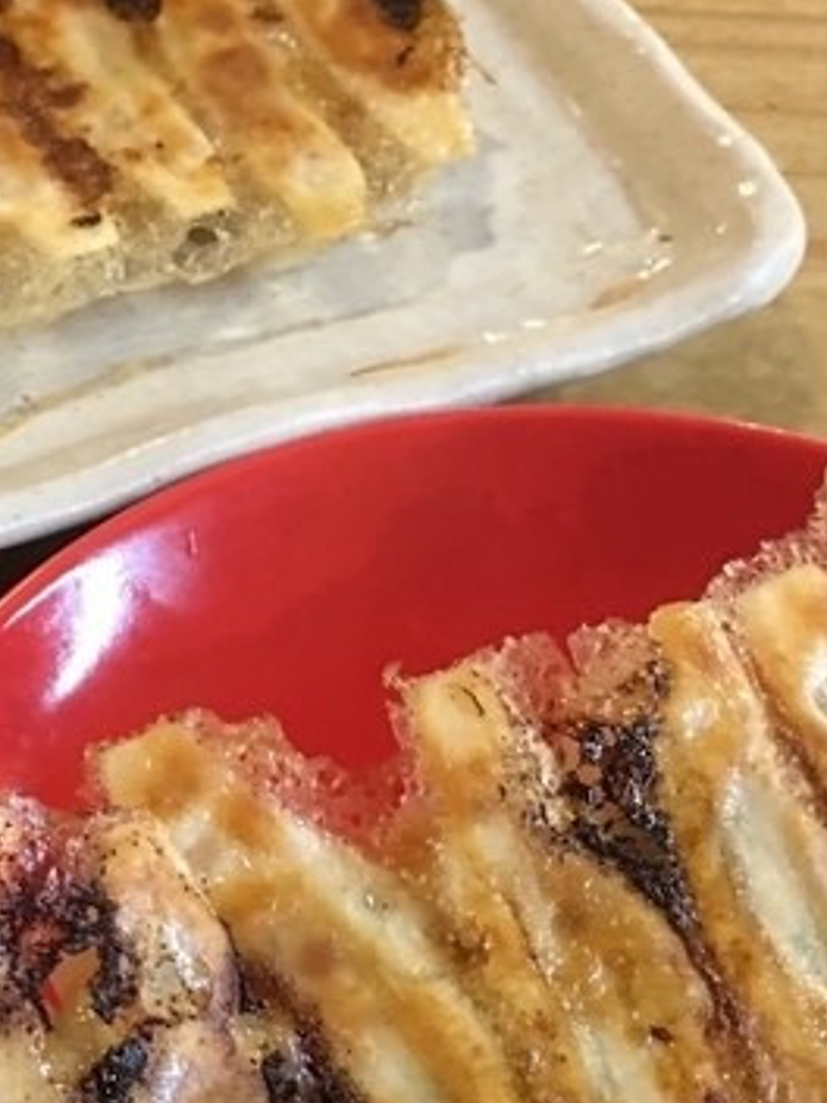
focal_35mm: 66
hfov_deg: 22.2
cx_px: 326
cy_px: 686
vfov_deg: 29.3
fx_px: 2102
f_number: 2.2
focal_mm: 4.15
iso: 50
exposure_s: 1/4
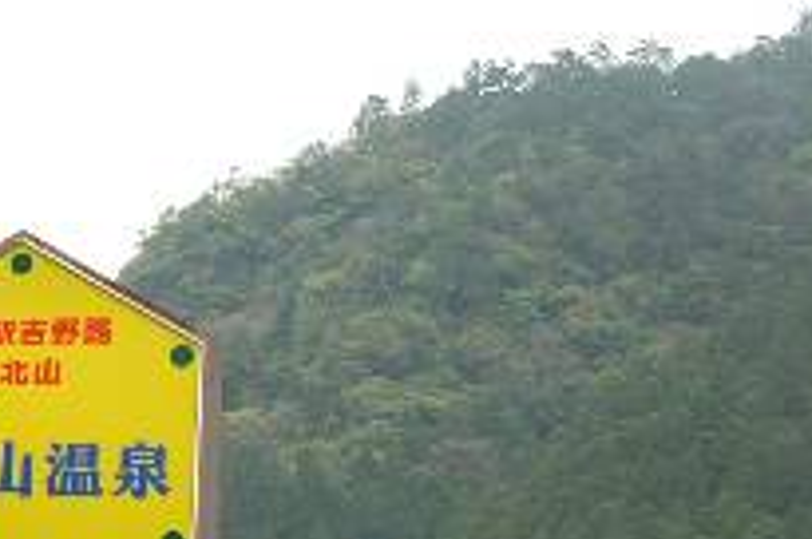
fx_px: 2702
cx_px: 24
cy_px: 515
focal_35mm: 120
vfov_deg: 11.3
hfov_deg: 16.8
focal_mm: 32
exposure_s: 1/125
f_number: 5.6
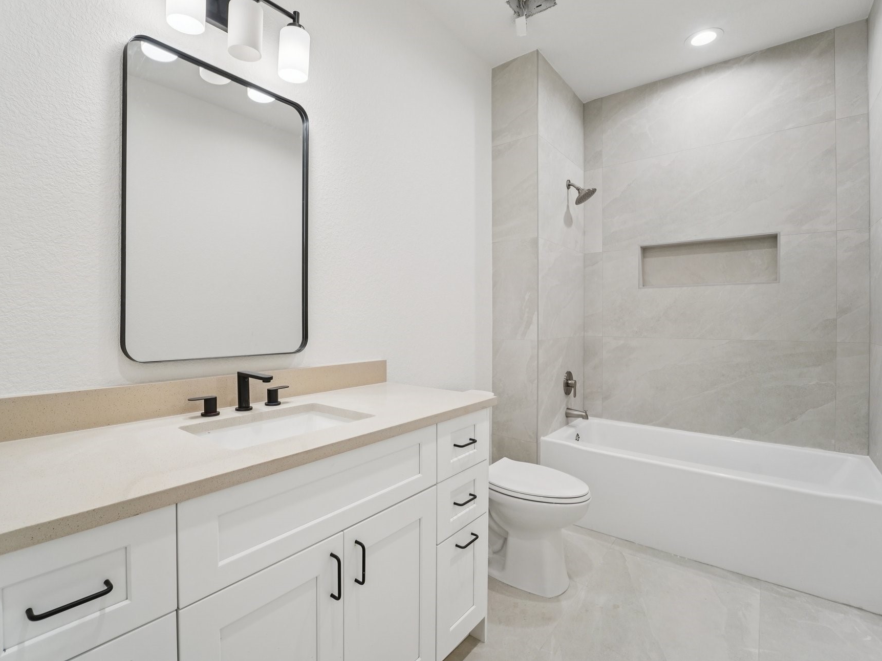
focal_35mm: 16
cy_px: 313
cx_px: 398
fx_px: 408
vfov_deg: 78.0
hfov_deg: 94.2
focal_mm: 14
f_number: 8
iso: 500
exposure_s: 1/80
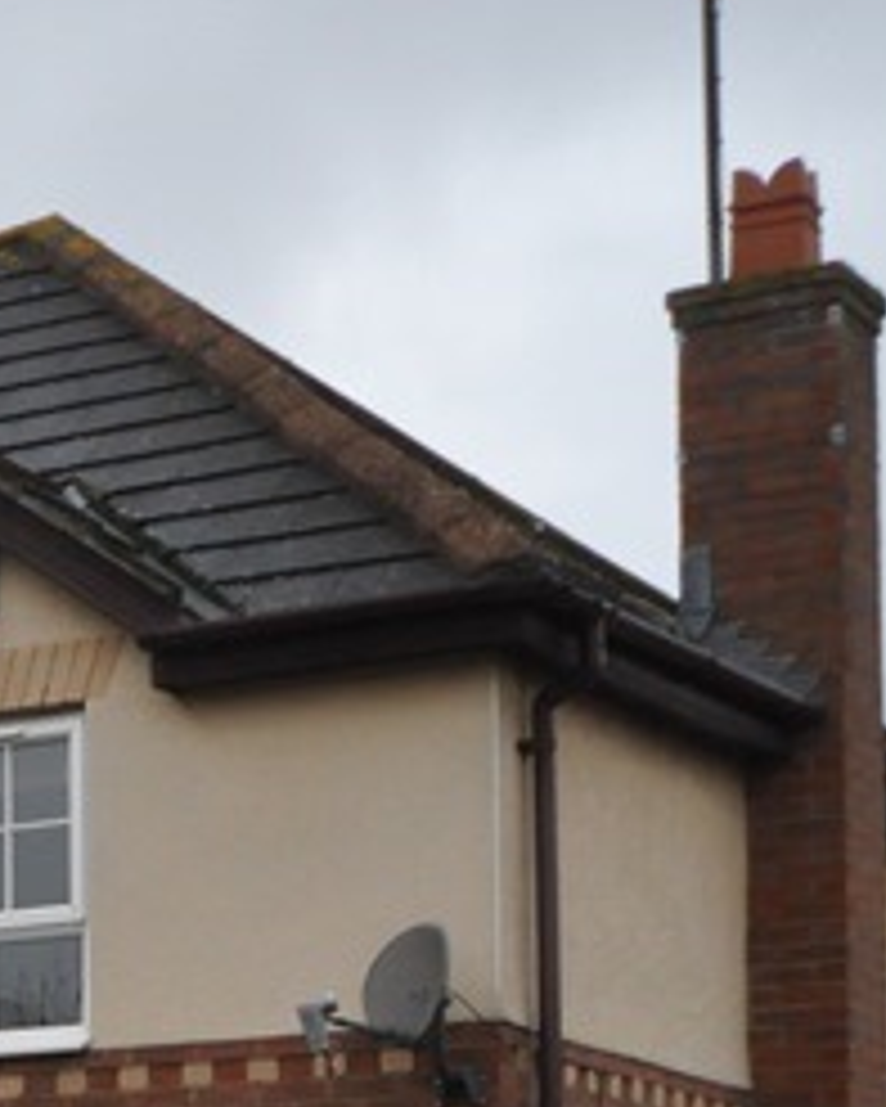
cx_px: -1205
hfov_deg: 11.2
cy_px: 1314
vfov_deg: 15.8
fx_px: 3833
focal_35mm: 117
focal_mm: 20
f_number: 9
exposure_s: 1/320
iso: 1000
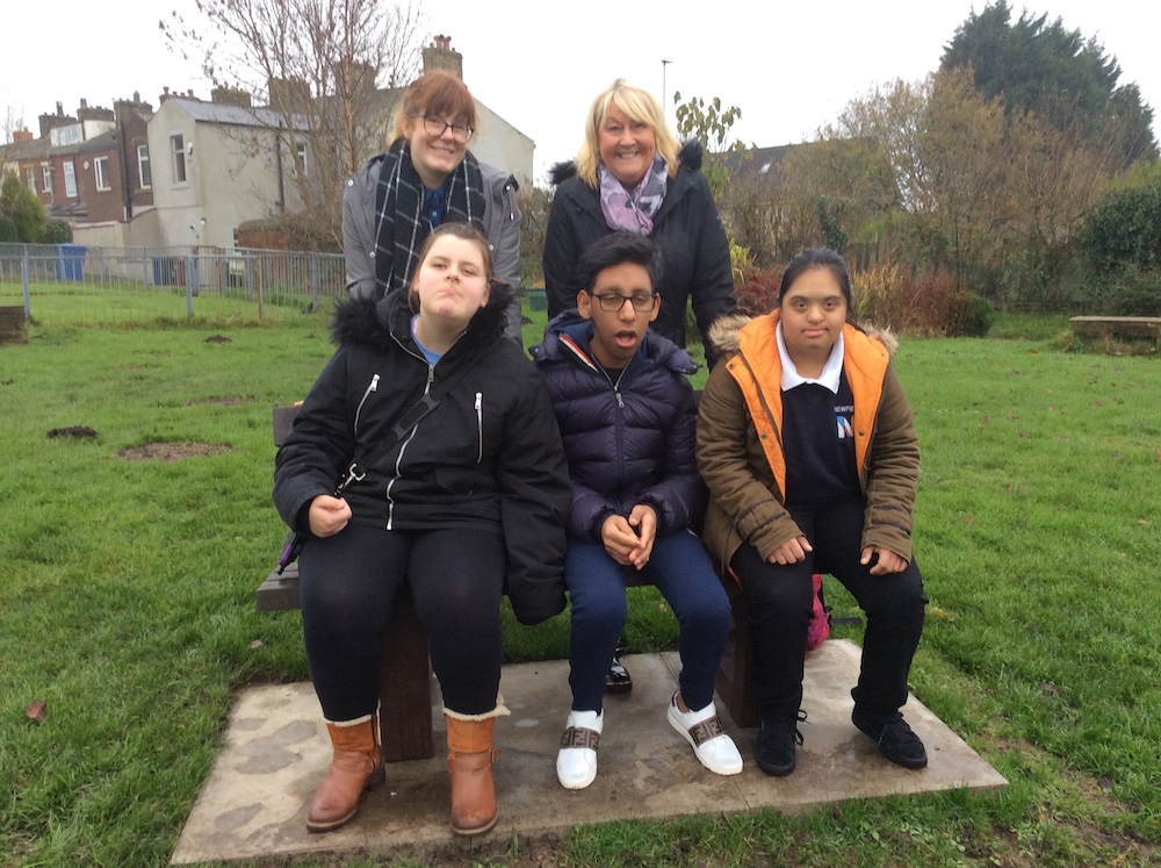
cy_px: 434
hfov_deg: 56.9
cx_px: 580
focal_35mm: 32
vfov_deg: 44.1
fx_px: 1072
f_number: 2.4
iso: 50
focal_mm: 3.3
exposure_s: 1/100
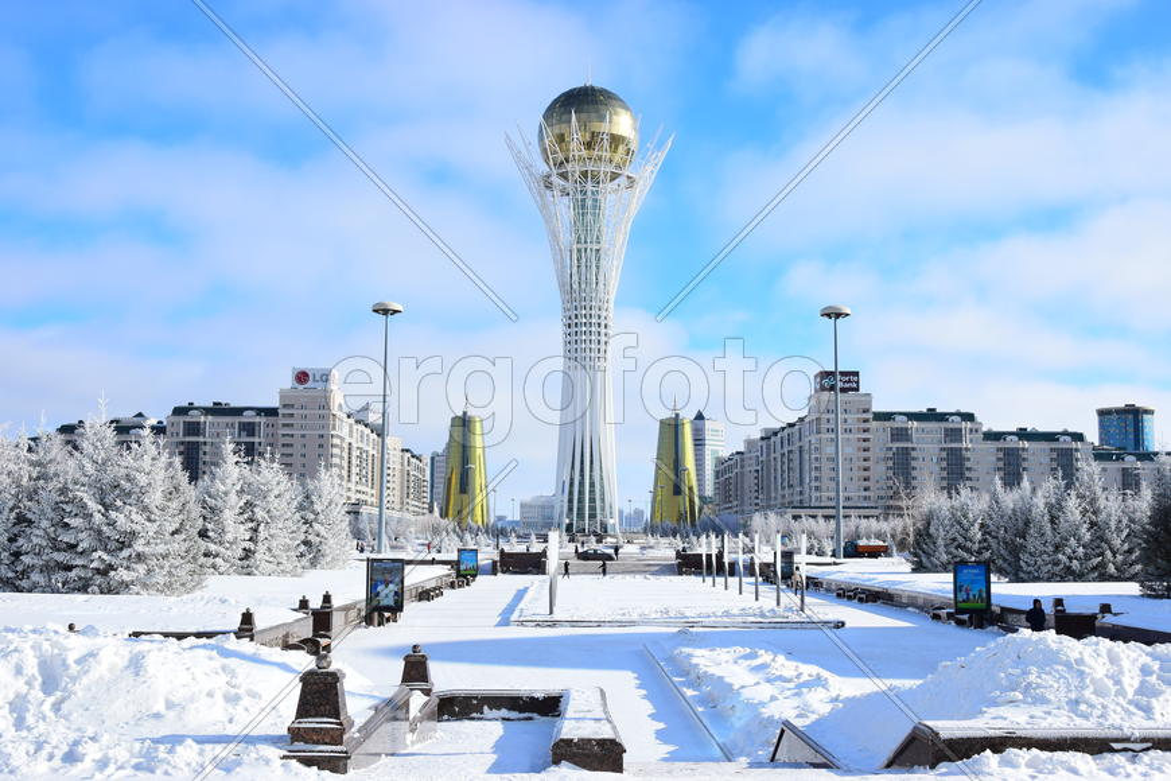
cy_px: 390
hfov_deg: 49.6
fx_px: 1268
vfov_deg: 34.2
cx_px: 586
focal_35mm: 39
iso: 100
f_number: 11
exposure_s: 1/160
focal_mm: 26
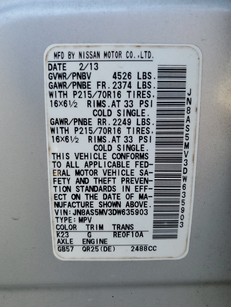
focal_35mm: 26
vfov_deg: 67.3
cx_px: 116
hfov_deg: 53.1
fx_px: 231
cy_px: 154
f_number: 1.5
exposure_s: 1/233
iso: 50
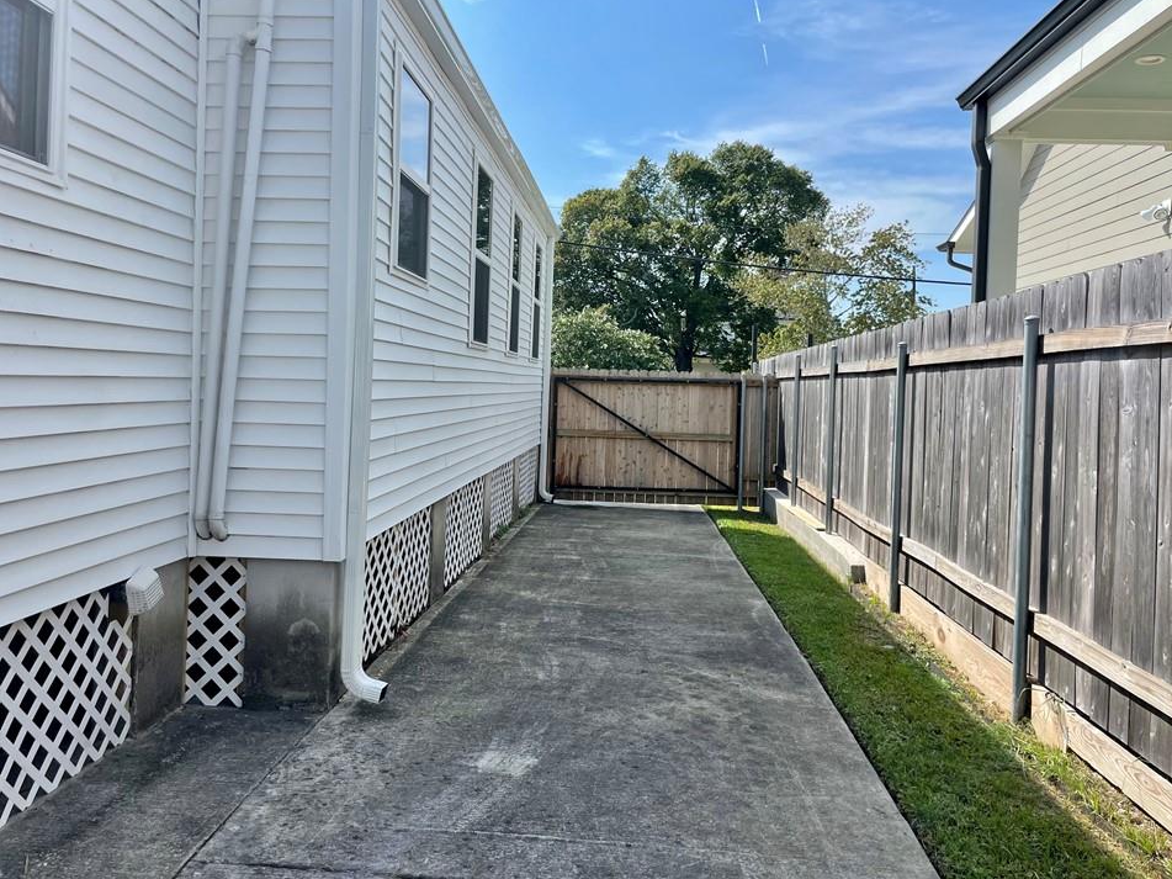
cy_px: 407
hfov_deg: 63.4
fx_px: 948
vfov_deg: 49.7
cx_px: 590
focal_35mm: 28
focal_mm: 4.2
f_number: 1.6
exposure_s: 1/3125
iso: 32
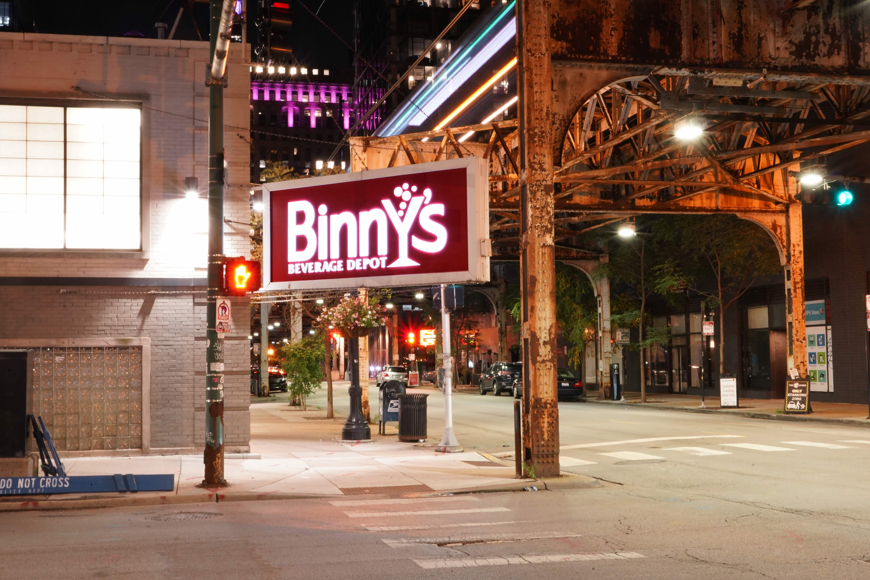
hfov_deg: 43.6
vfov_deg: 29.9
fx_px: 1087
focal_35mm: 45
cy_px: 290
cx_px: 435
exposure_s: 3.2
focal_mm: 45
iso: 2000
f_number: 29
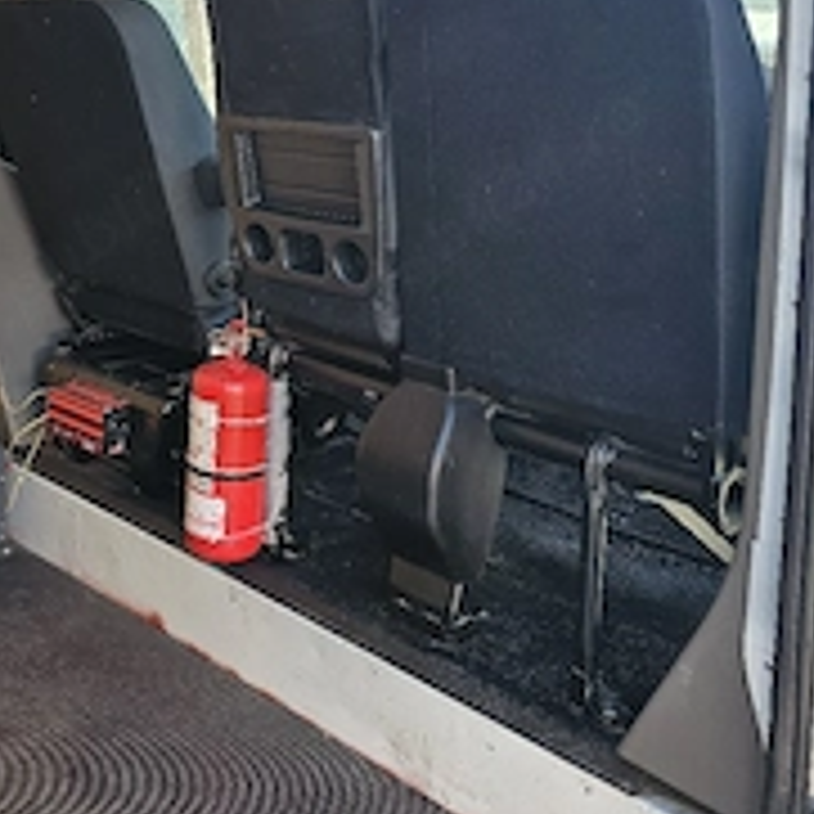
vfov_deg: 37.1
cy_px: 256
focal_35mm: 45
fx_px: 1197
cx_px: 238
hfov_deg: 36.9
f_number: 1.7
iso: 64
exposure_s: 1/182
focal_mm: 6.3
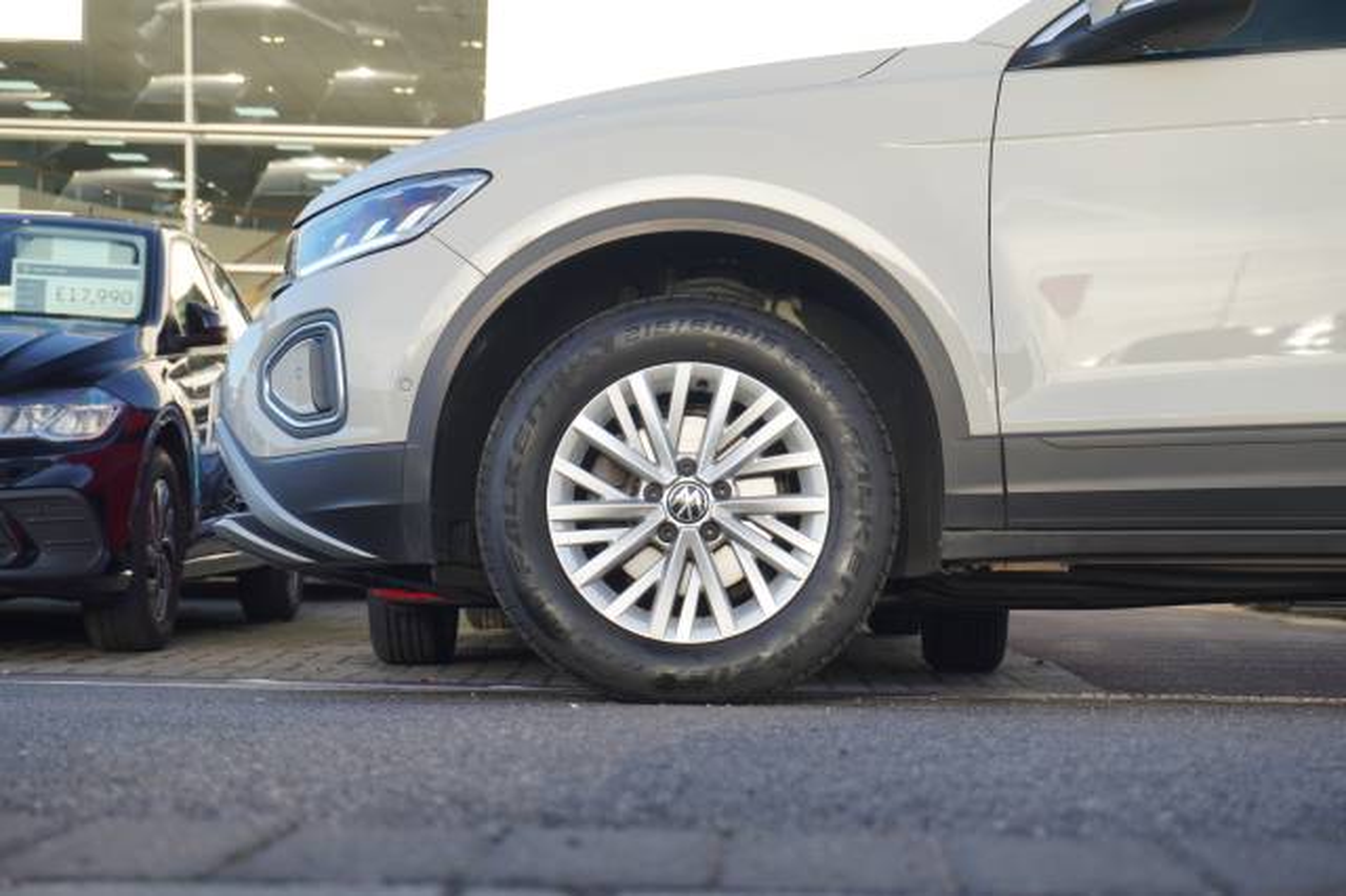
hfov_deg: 29.9
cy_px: 448
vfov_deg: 20.1
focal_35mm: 68
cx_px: 673
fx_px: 2522
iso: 125
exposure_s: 1/80
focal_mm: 45
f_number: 5.6
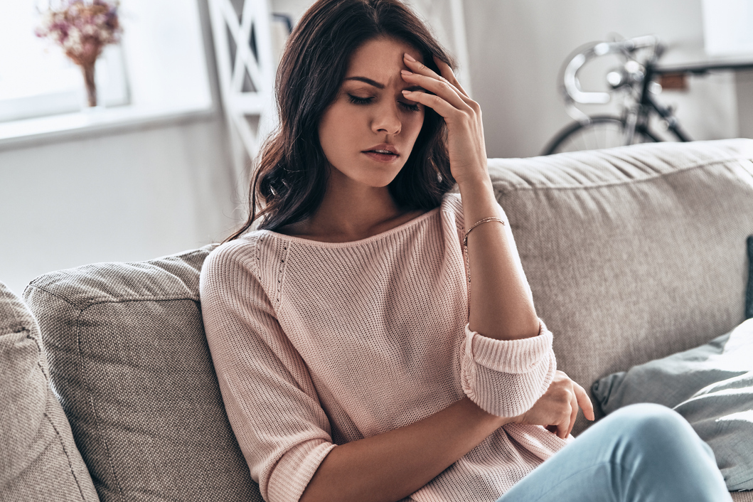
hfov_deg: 28.4
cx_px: 434
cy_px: 268
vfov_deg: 19.2
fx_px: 1485
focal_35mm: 71
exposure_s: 1/250
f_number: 3.2
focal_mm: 60
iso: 320
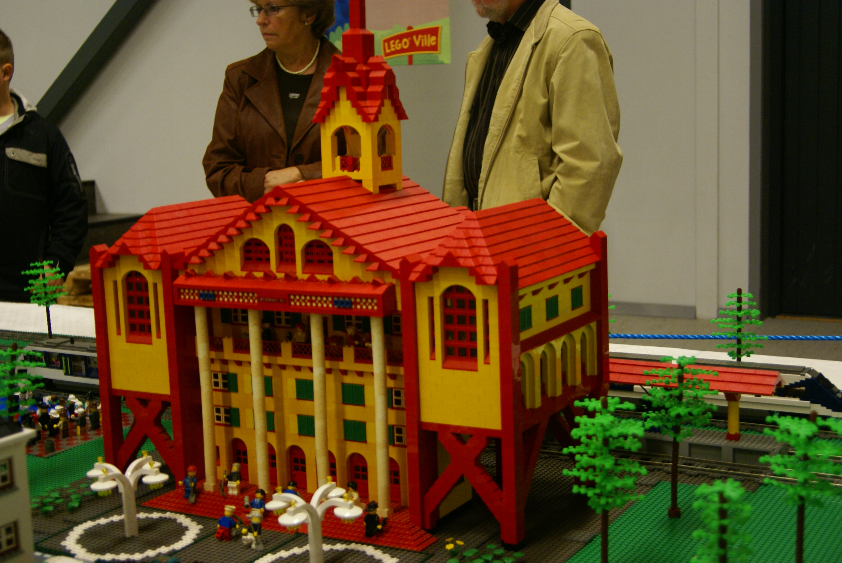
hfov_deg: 37.8
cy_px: 282
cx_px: 421
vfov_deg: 25.8
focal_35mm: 52
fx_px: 1229
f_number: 4.5
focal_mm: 35
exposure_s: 1/15
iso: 400
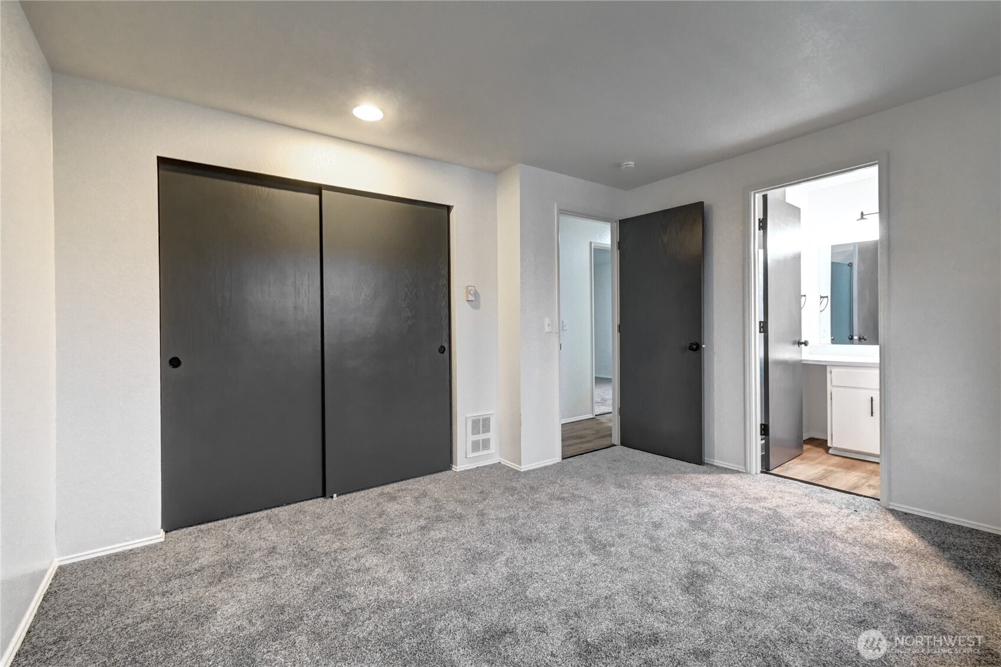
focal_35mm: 15
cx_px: 500
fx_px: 417
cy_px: 334
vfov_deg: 77.3
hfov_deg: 100.4
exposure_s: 1/2
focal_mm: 10
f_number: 11
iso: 3200
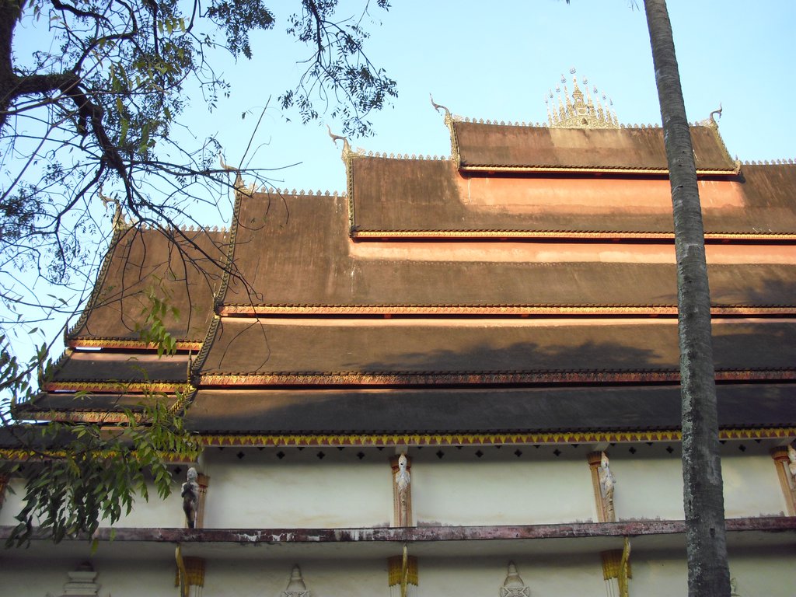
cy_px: 298
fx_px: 874
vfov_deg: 37.7
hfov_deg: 49.0
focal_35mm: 38
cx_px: 398
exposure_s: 1/200
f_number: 2.8
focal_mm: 6.2
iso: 100
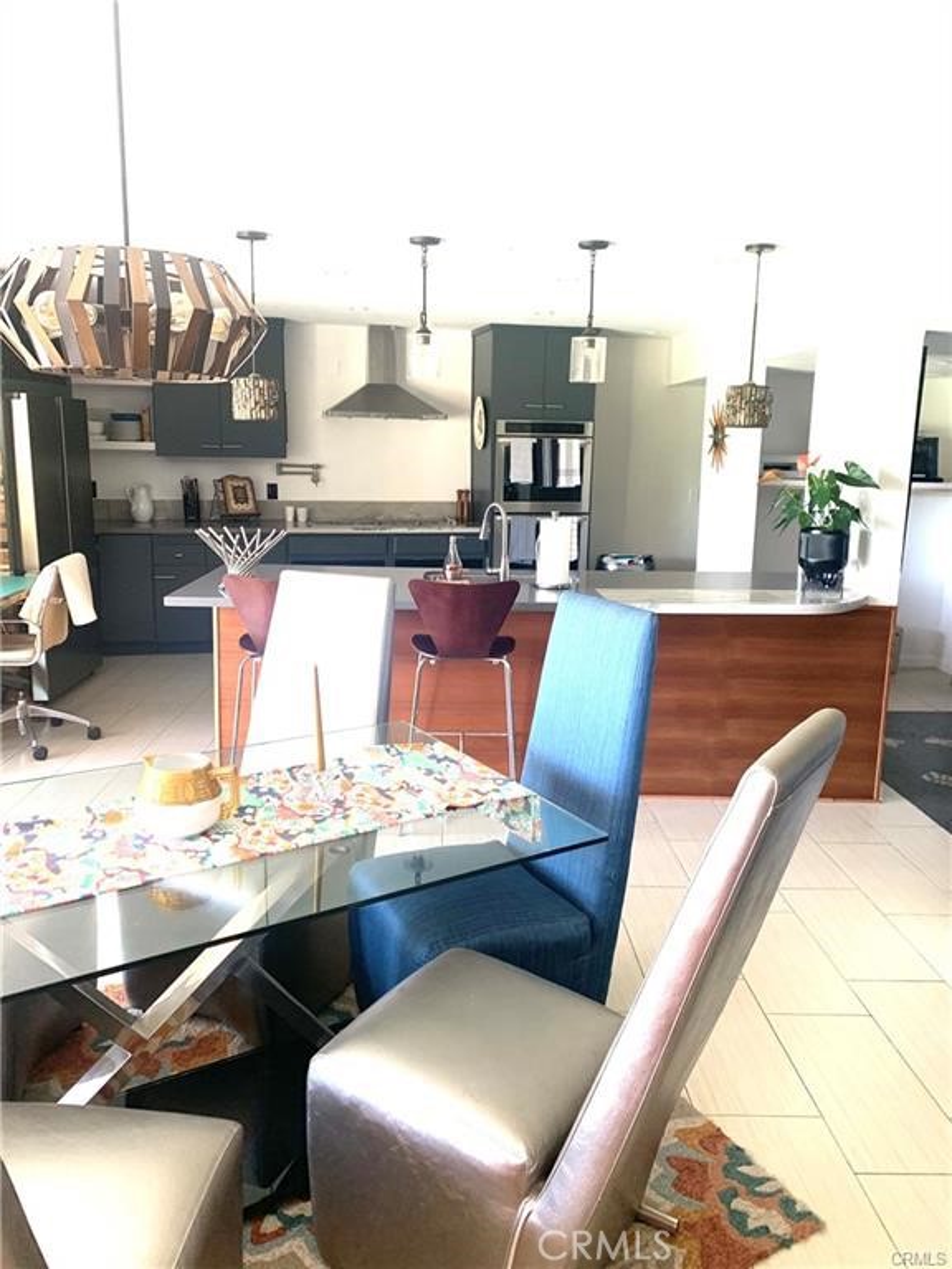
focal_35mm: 26
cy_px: 634
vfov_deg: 67.3
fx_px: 953
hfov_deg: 53.1
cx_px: 476
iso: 100
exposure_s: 1/73
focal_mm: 4.25
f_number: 1.8
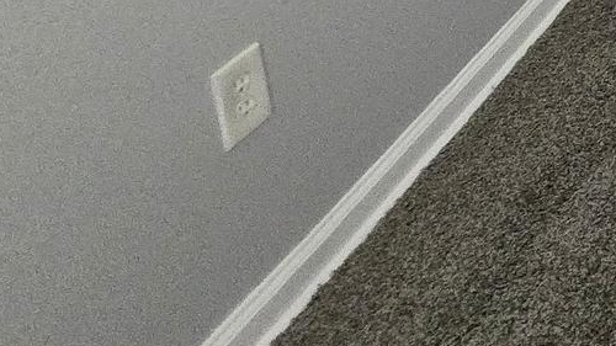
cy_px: -395
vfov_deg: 15.4
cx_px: 1236
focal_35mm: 58
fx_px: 947
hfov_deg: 19.3
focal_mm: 1.7
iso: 400
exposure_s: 1/60
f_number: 2.2
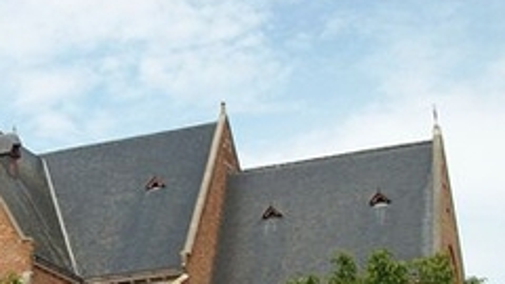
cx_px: 8
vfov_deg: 13.7
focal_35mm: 87
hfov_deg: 23.5
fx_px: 1165
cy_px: 288
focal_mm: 5.7
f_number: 2.9
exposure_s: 1/1000
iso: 80
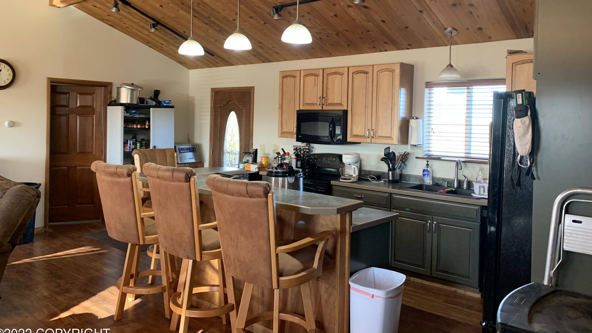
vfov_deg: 39.9
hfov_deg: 66.1
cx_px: 296
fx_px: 455
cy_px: 127
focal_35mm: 29
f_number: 1.8
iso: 250
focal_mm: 4.25
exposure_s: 1/60
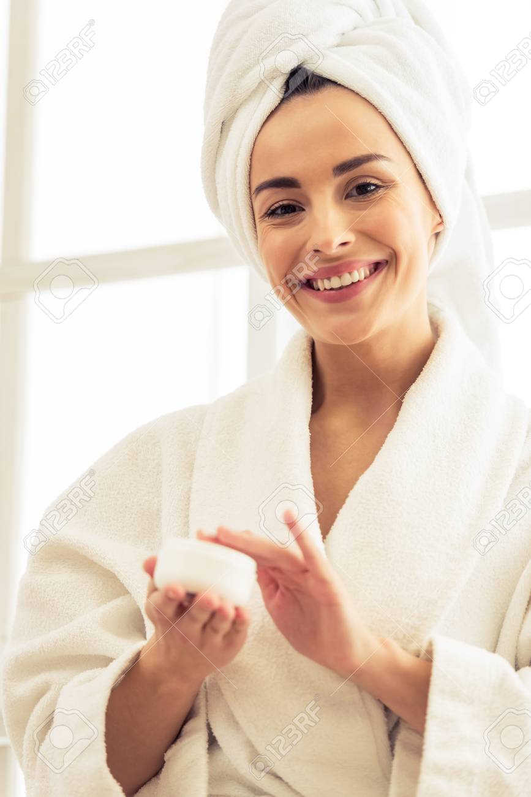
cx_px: 266
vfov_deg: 15.2
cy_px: 398
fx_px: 2986
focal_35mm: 135
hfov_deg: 10.2
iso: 400
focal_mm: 135
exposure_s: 1/160
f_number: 3.2
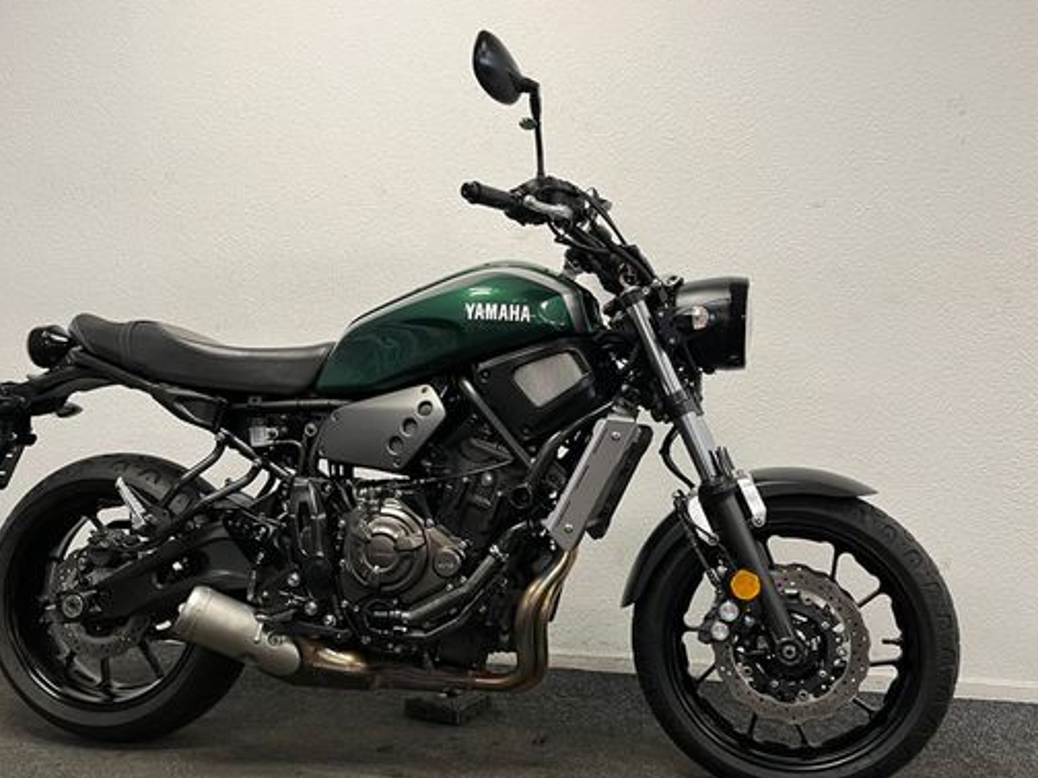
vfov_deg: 42.8
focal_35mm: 33
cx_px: 525
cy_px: 463
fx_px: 990
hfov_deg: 55.4
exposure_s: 1/50
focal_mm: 5.1
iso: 64
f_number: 1.6
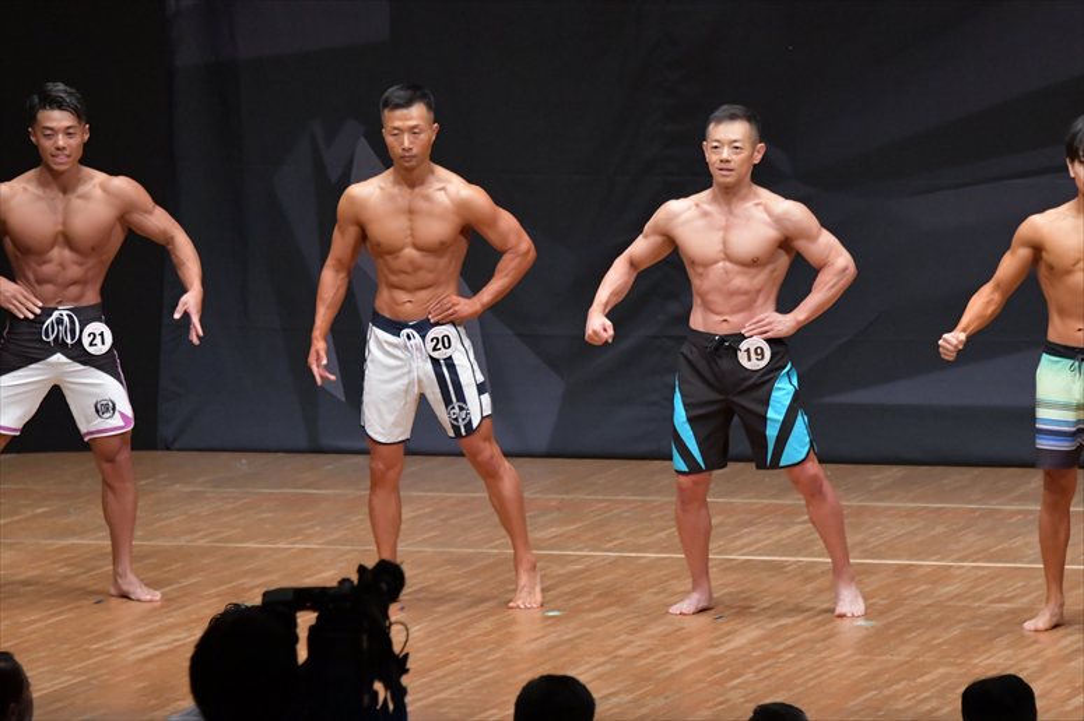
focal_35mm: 255
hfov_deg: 8.1
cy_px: 360
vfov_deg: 5.4
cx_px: 542
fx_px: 7675
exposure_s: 1/400
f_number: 5.6
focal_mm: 170
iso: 6400
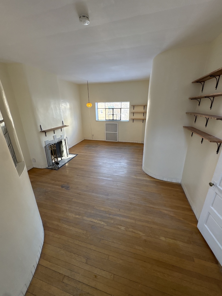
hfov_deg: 85.7
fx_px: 120
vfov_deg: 102.1
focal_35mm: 14
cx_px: 111
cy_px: 148
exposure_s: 1/120
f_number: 2.2
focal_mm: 2.22
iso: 250
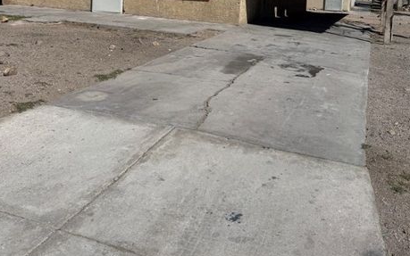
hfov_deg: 52.7
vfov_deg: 32.1
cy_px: 7
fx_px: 413
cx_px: 205
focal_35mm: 37
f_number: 1.78
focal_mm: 6.76
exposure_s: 1/10417
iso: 80
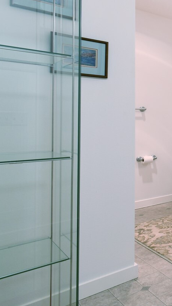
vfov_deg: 58.8
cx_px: 308
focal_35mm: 33
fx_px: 268
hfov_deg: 22.1
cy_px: 116
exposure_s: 1/2.5
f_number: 11
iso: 200
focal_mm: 10
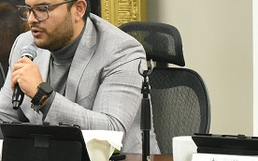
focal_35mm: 233
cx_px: 79
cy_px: 64
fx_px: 1637
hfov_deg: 9.0
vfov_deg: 5.6
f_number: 5.6
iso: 5000
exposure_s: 1/50
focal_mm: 70
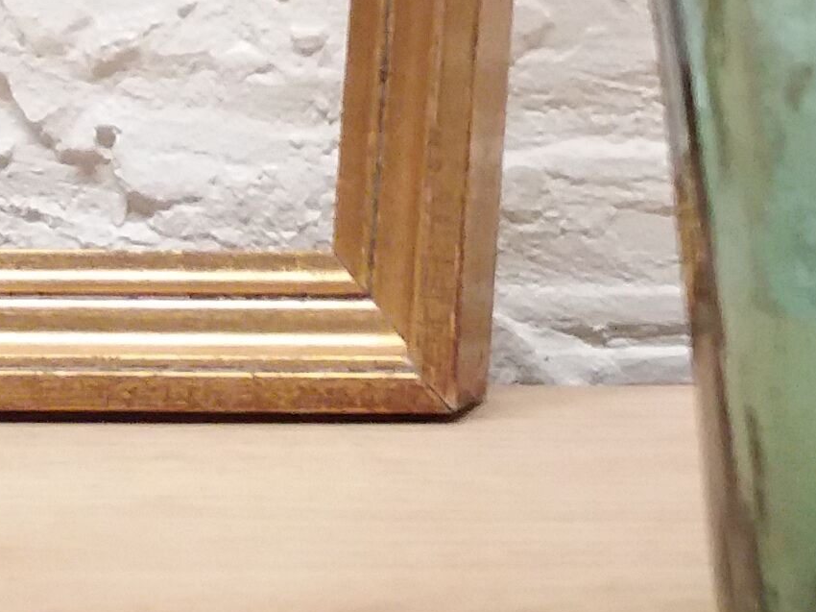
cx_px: 1383
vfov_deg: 10.2
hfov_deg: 13.3
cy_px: -562
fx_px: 3205
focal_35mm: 136
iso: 200
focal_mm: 3.7
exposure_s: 1/112
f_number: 1.9
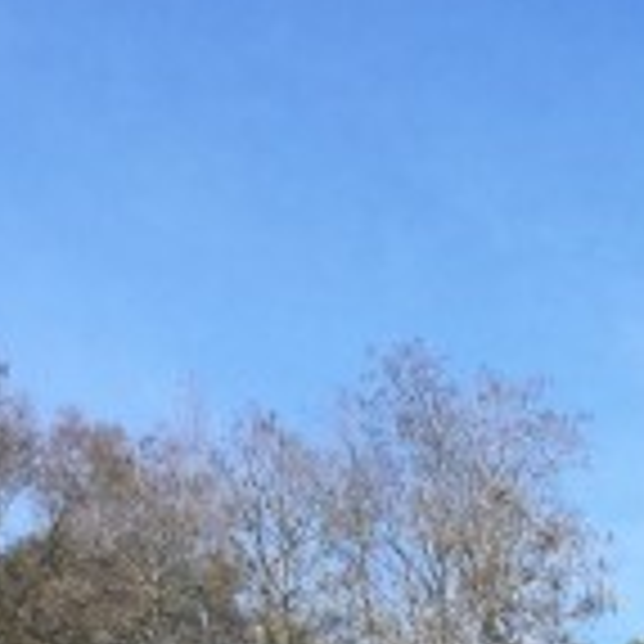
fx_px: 3220
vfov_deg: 10.9
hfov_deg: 10.9
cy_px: 1000
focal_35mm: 153
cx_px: 1063
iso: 25
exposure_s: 1/905
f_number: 2.4
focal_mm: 3.3
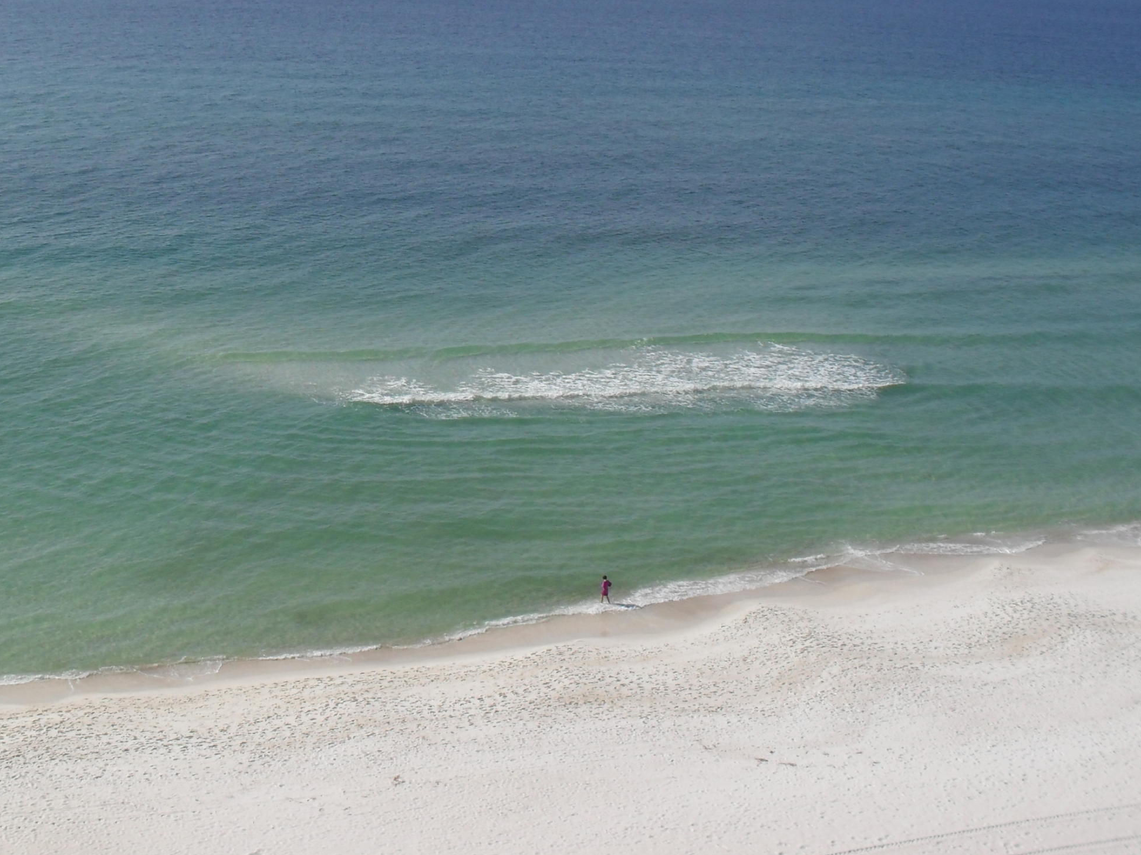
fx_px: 1780
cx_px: 381
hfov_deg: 35.2
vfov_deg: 26.7
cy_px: 228
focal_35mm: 54
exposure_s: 1/350
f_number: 8.4
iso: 100
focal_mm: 6.3
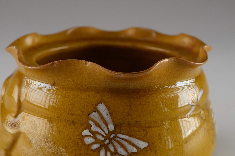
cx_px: 118
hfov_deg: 24.7
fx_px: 537
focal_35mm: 82
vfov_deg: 16.5
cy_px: 78
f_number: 16
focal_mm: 55
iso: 100
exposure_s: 1/80
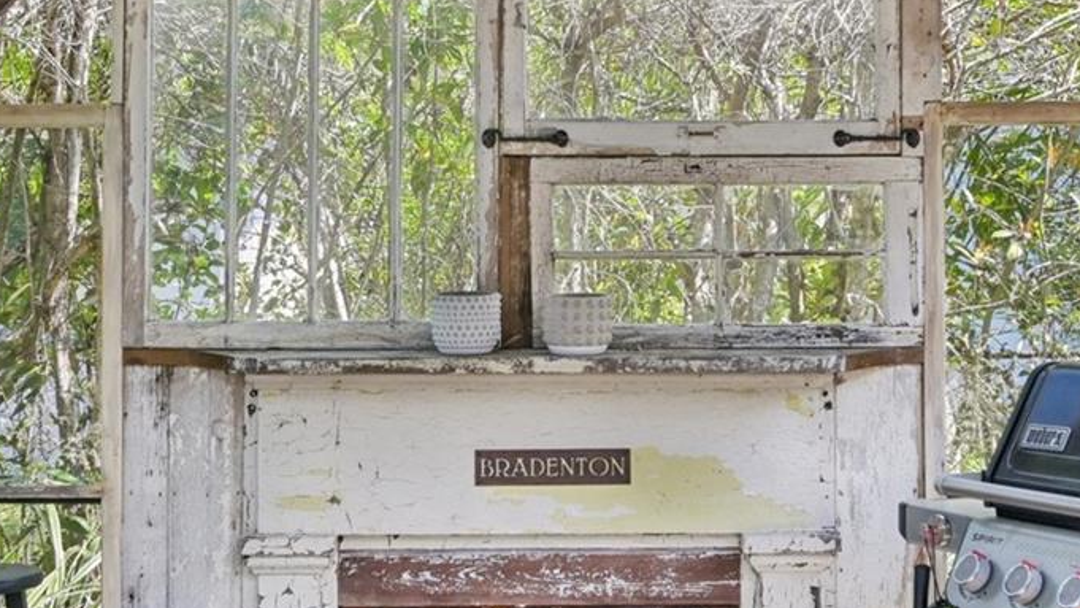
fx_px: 1868
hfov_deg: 32.2
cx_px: 536
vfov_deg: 18.4
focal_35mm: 65
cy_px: 206
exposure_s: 1/200
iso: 400
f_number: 8
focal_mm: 26.5
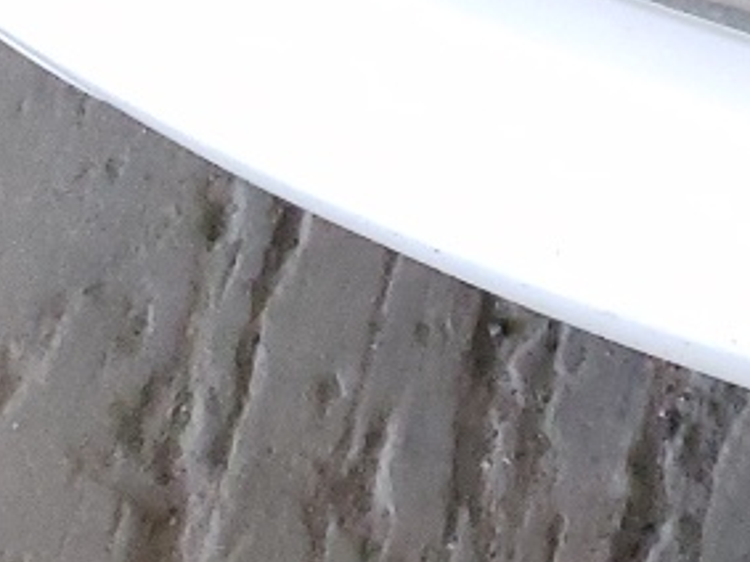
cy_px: -1015
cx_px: 1776
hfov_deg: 11.3
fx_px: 3184
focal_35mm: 147
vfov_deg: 8.7
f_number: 1.5
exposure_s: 1/60.2
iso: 267
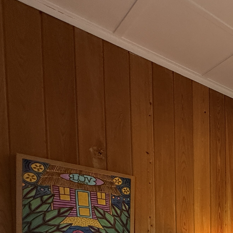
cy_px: 260
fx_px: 289
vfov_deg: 36.6
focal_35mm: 38
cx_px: 329
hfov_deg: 30.3
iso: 250
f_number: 2.2
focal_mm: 2.22
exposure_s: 1/60
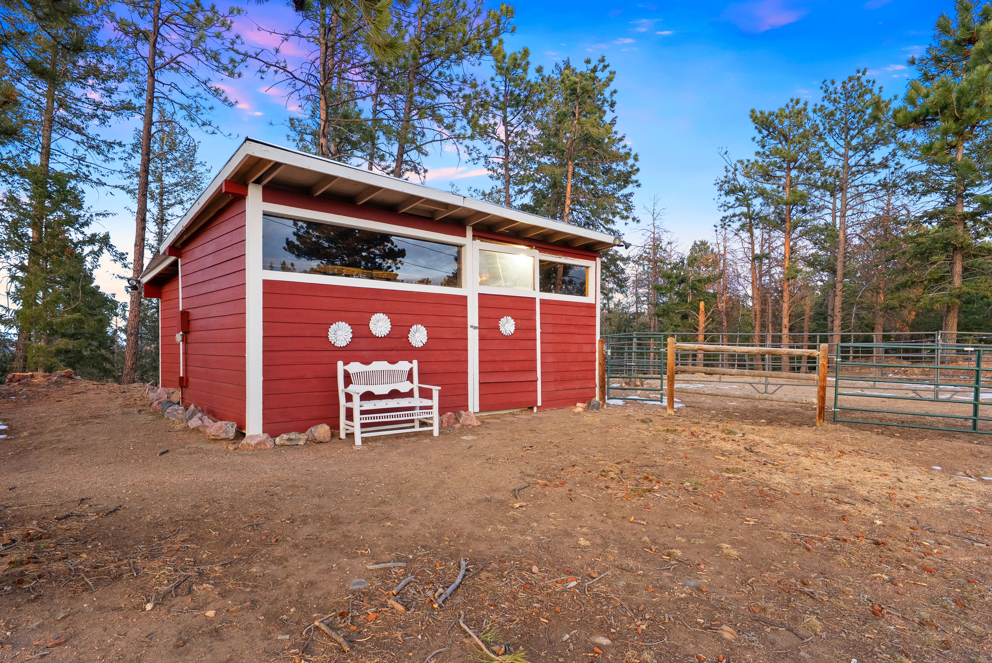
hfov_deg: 83.9
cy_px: 332
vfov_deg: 62.0
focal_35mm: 20
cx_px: 496
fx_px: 551
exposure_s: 1/1.25
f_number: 8
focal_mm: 20
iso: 1000
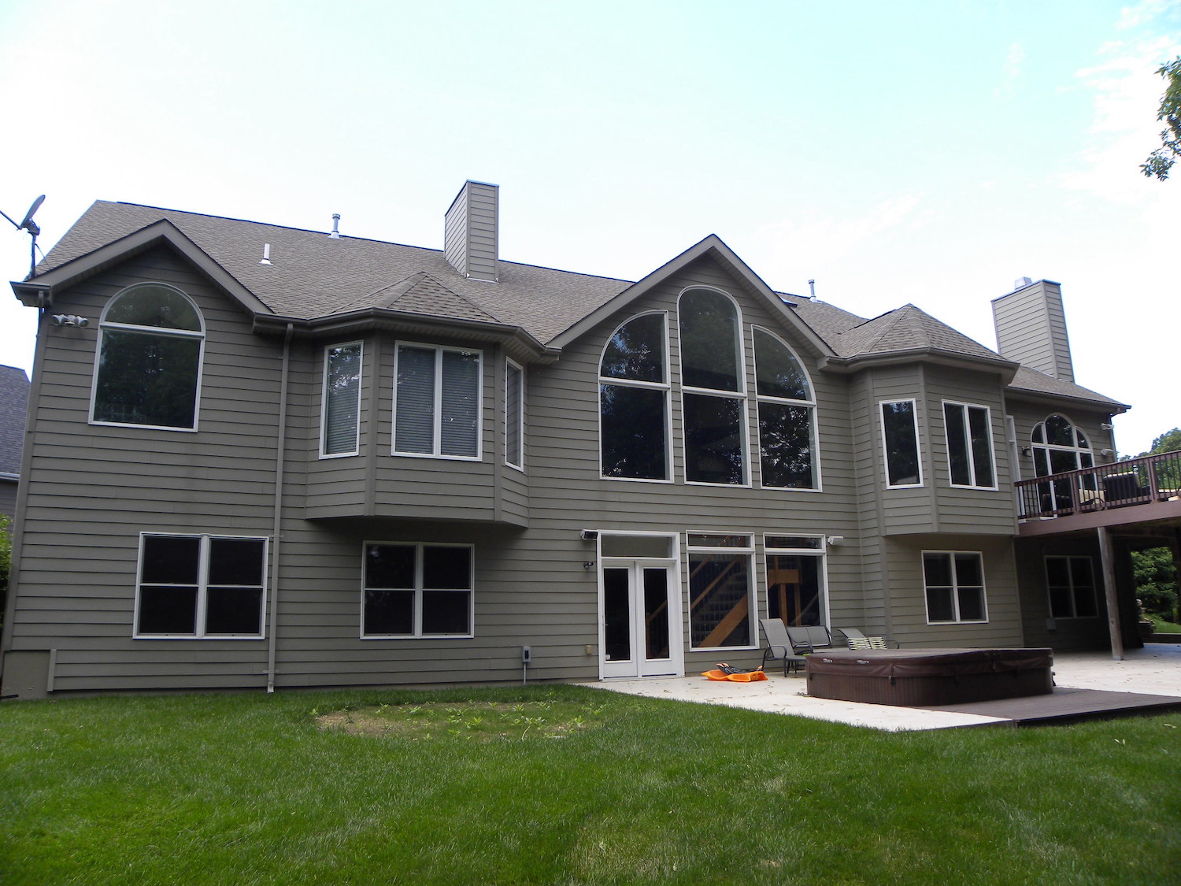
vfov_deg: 53.1
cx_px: 590
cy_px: 443
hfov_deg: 67.3
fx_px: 887
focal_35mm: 26
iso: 64
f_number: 4
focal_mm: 4.6
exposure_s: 1/140
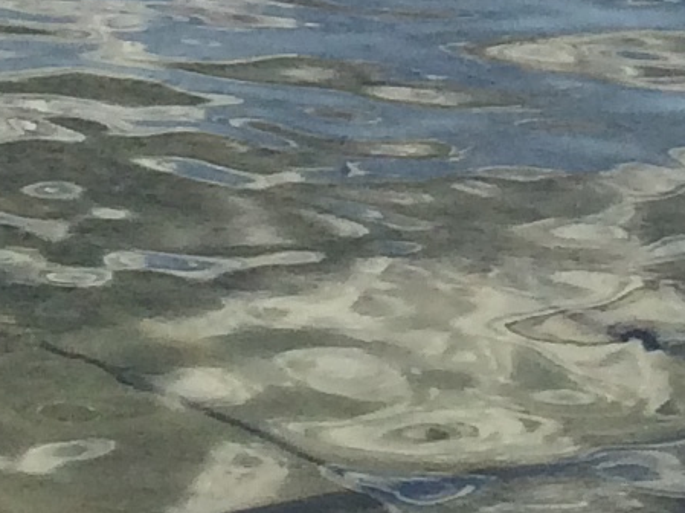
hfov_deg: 9.3
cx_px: 784
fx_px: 4172
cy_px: -1032
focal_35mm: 211
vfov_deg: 6.4
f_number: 2.2
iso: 32
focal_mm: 4.15
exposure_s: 1/4566
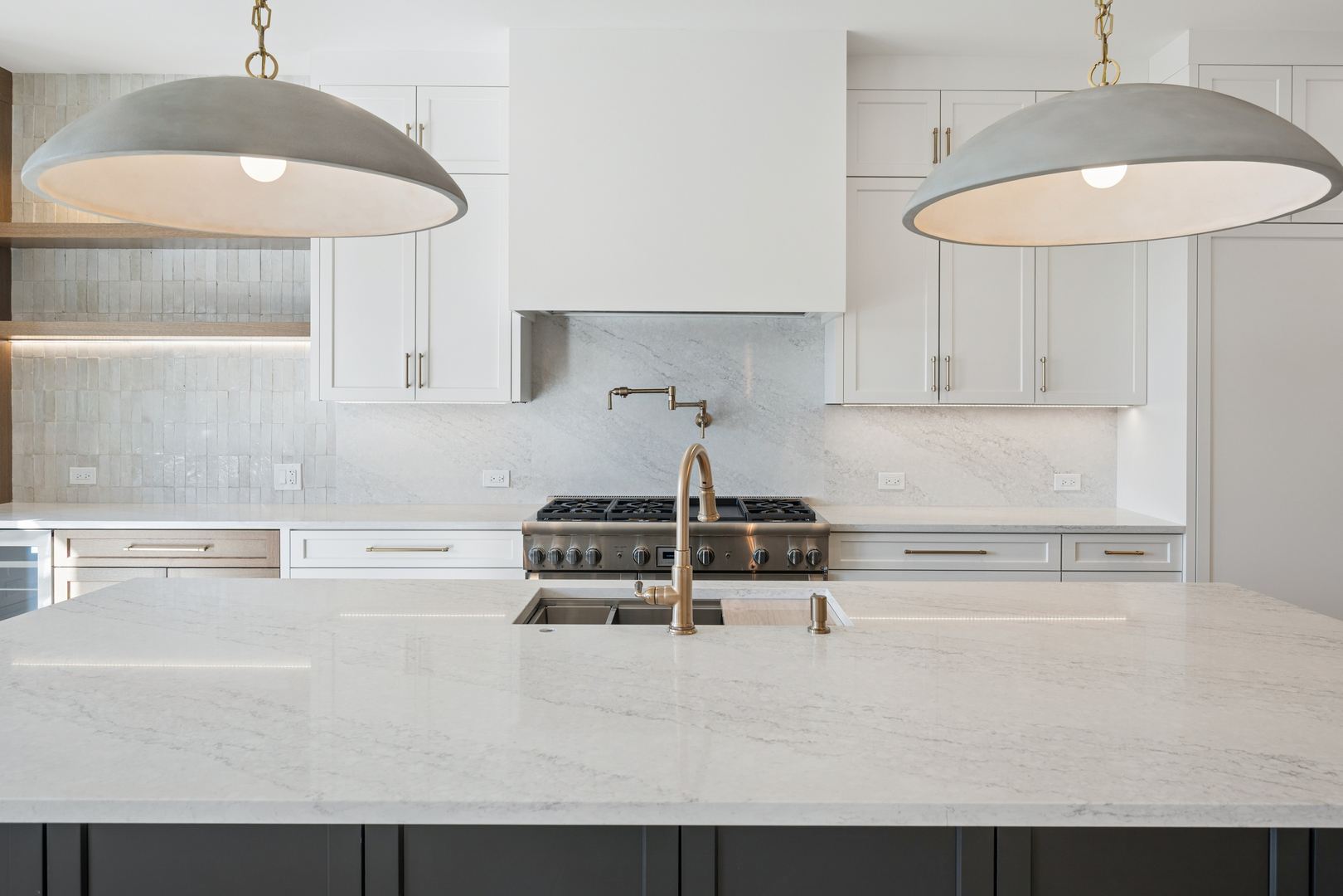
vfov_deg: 55.1
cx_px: 672
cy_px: 448
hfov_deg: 76.1
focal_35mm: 23
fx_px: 858
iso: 200
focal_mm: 23
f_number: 8
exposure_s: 1/100
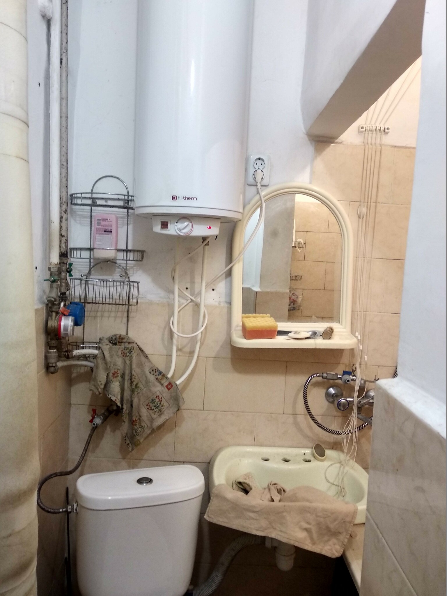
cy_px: 298
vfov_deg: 67.3
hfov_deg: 53.1
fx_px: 448
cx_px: 224
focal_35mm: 26
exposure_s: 1/33
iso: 640
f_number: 2.2
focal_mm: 3.81
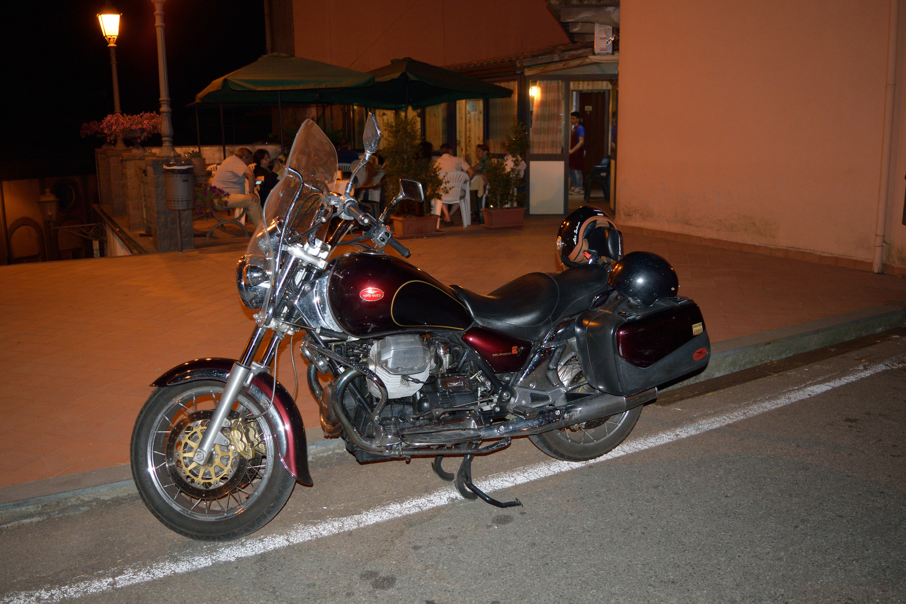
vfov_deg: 40.0
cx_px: 453
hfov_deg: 57.2
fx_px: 830
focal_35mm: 33
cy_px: 302
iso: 800
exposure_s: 1/60
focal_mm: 22
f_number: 3.8
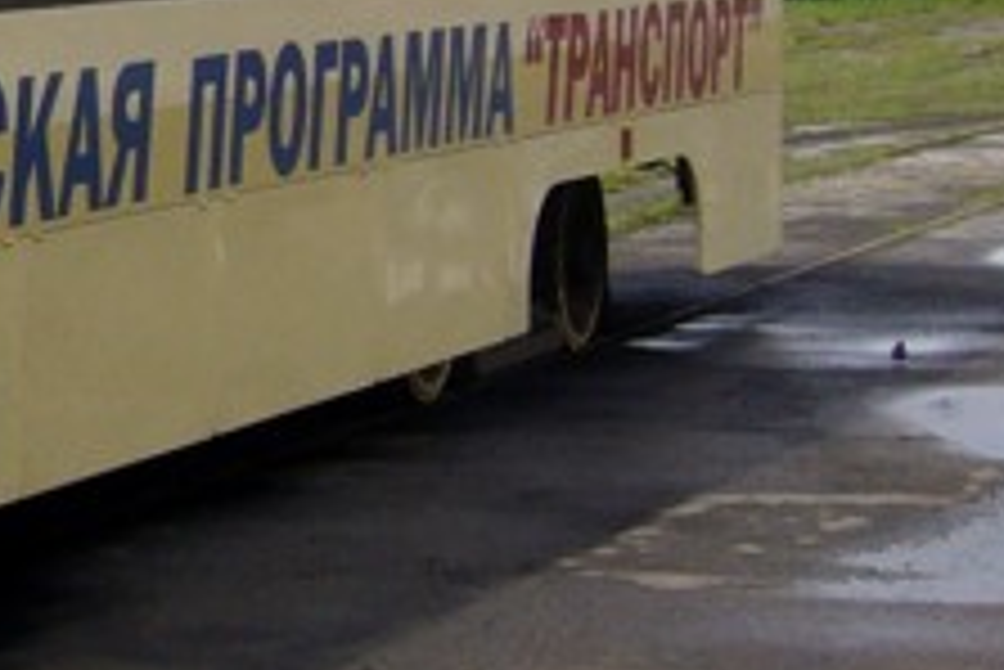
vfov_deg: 8.2
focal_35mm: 167
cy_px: -27
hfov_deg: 11.7
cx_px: -549
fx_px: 4660
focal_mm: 5.8
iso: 80
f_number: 5.6
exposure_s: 1/320
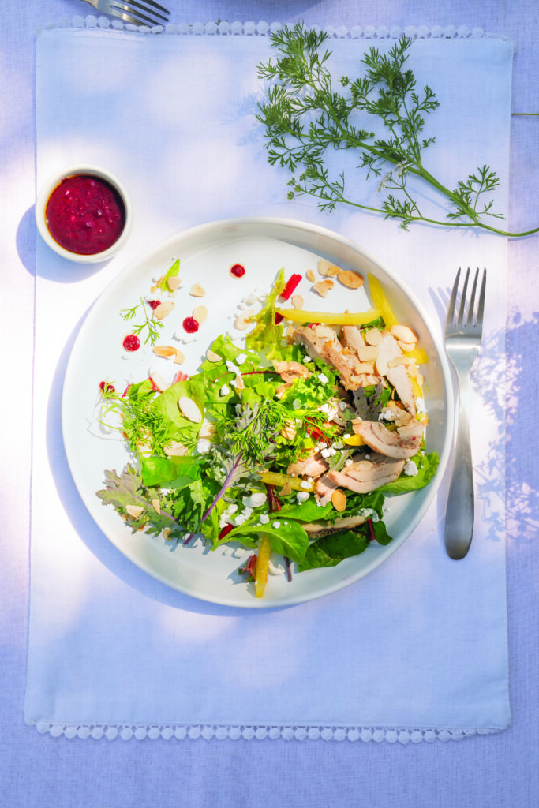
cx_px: 270
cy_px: 404
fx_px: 943
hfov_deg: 31.9
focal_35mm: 42
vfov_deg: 46.4
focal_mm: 42
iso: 160
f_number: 10
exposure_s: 1/160
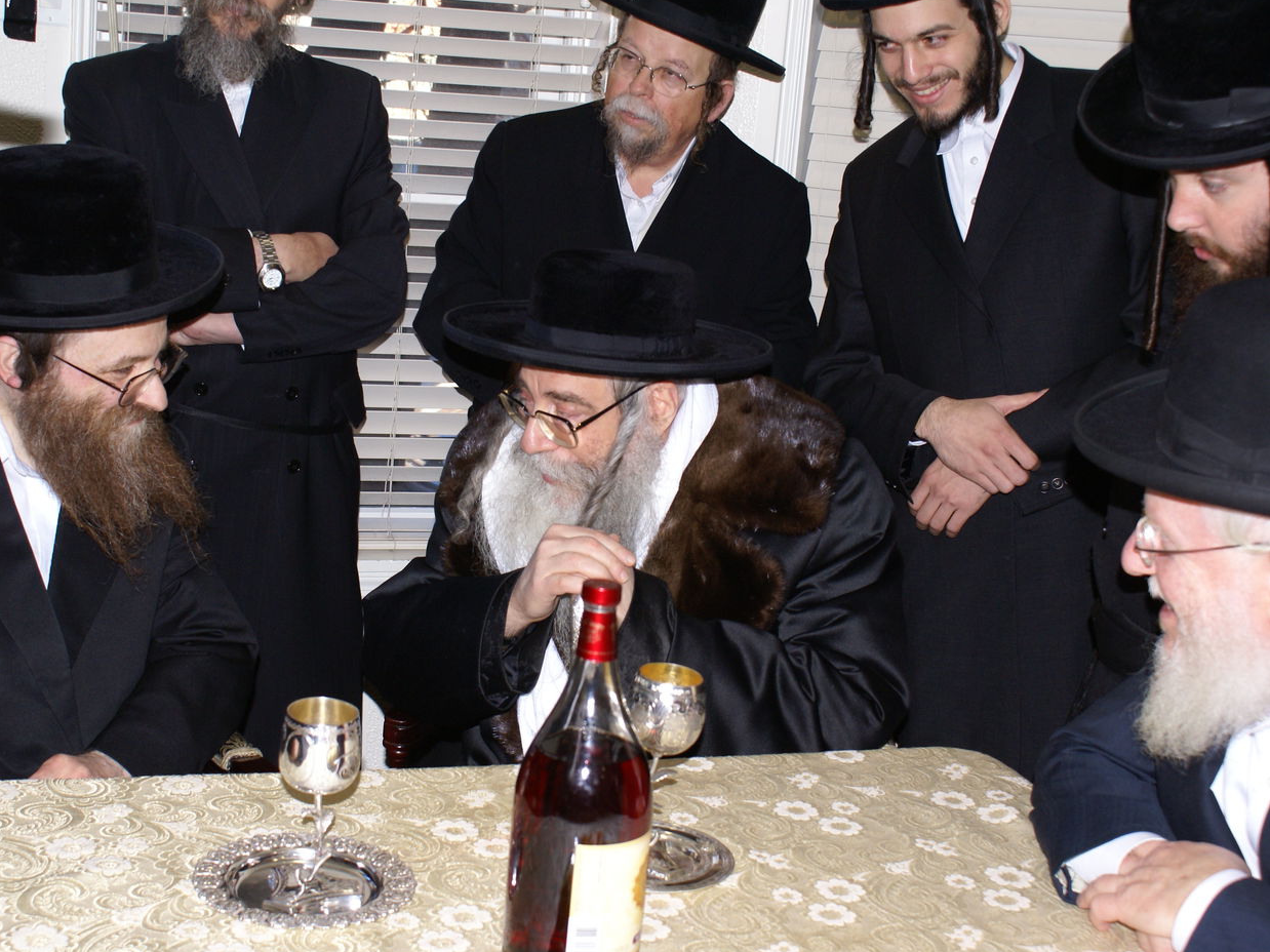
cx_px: 553
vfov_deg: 29.7
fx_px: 1797
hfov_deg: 38.8
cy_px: 474
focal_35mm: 49
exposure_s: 1/60
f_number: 5
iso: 400
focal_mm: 30
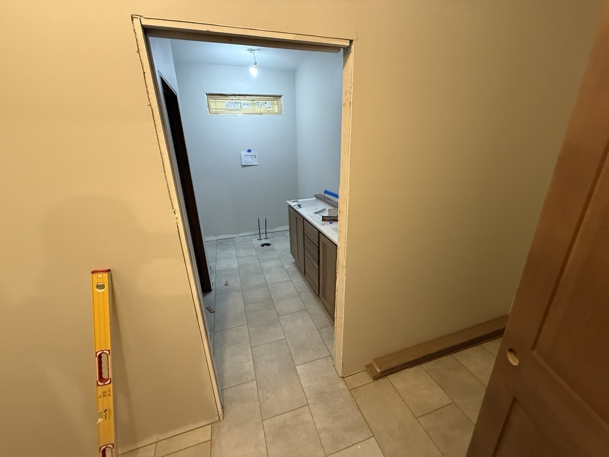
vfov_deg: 85.7
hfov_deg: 102.1
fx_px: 246
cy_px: 228
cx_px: 304
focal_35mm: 14
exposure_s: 1/60
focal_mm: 2.22
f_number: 2.2
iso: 500
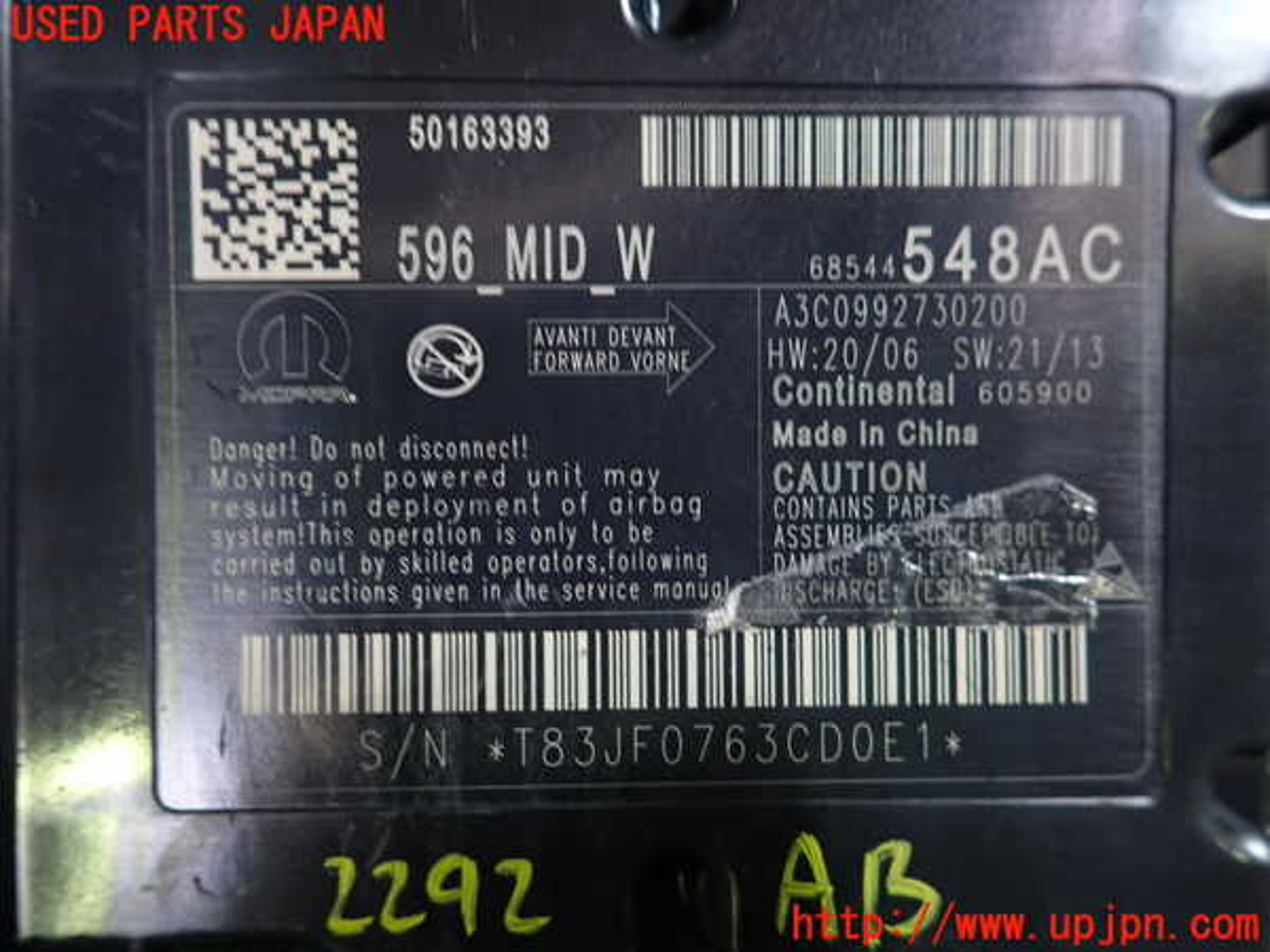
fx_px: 917
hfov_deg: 69.4
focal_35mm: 25
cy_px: 476
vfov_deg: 54.9
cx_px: 635
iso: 250
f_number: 2
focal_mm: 4.5
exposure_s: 1/30
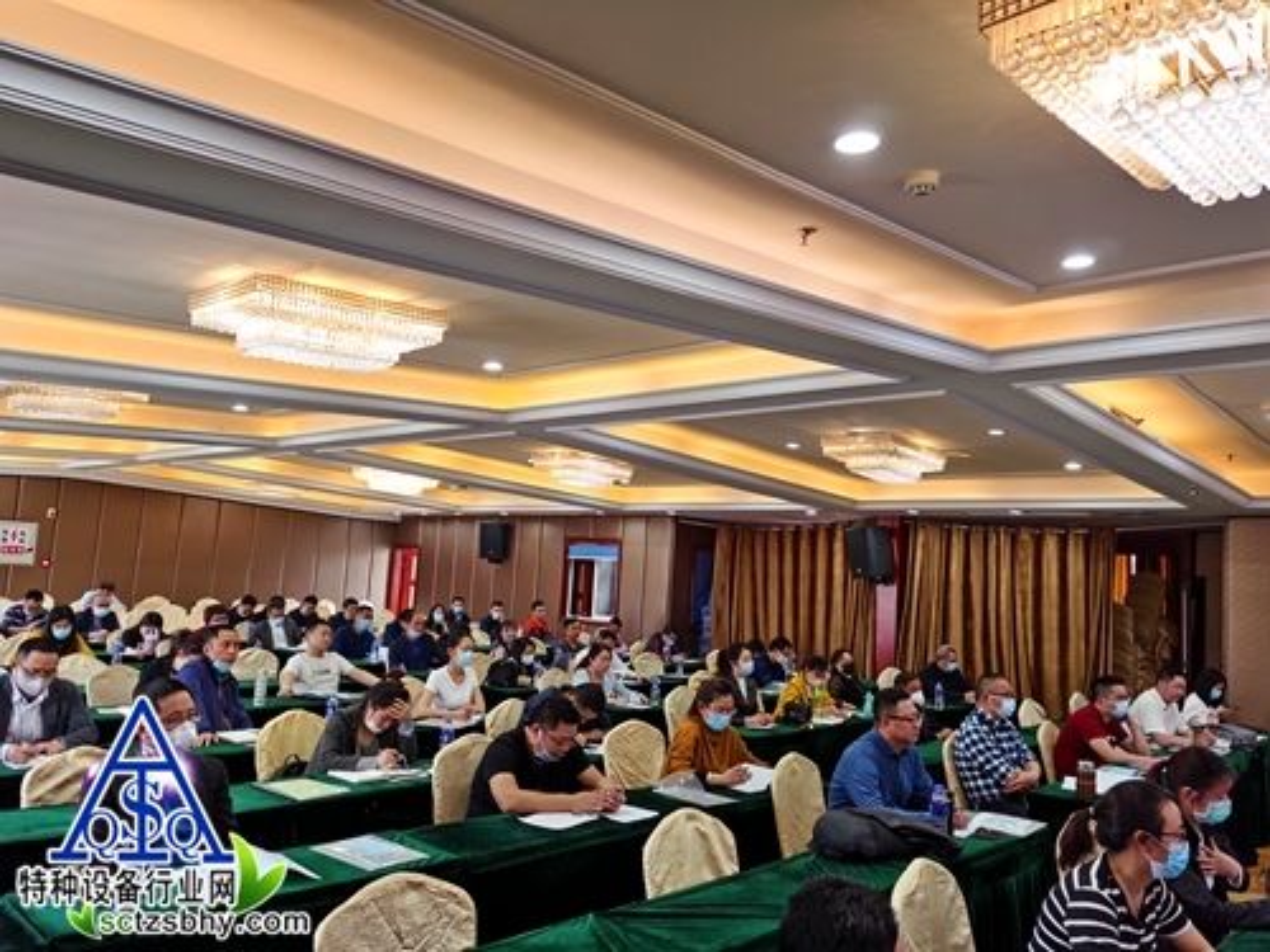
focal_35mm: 27
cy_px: 476
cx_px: 635
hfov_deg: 65.3
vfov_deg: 51.4
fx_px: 991
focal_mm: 5.56
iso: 50
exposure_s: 1/128
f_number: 1.6
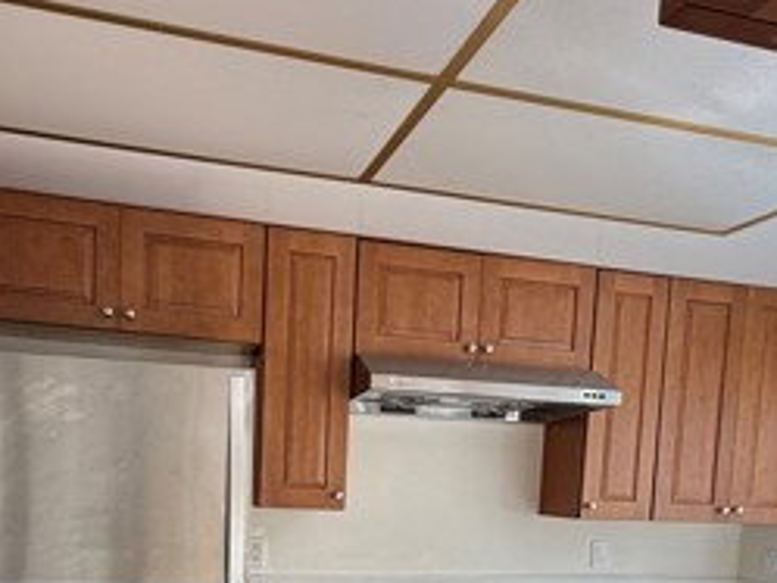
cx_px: 343
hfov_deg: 51.2
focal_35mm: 36
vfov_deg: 36.1
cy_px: 571
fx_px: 808
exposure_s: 1/99
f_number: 2.2
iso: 50
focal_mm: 2.22
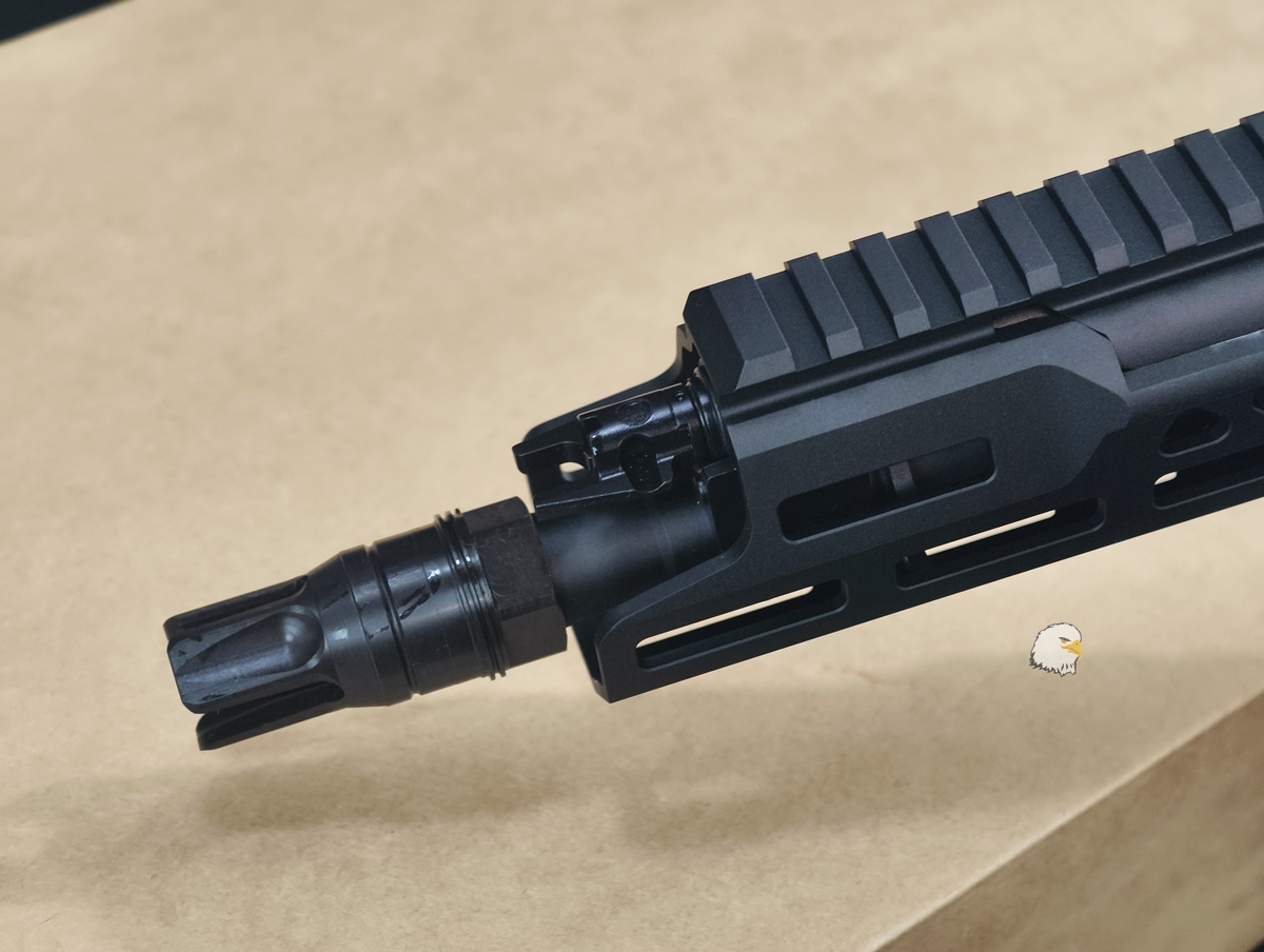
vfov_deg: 17.4
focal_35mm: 85
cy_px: 476
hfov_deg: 23.0
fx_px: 3109
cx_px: 632
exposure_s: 1/30
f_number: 2.67
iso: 656
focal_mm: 22.48
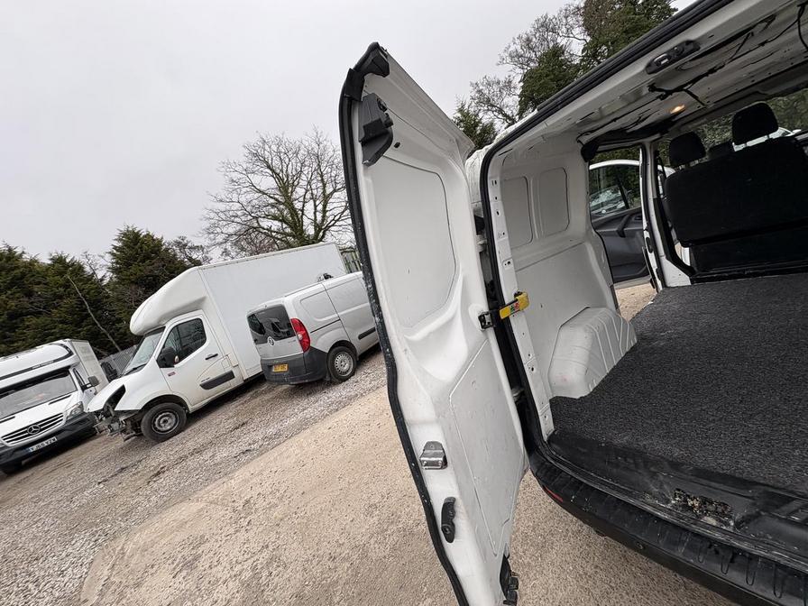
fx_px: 327
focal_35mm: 14
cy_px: 303
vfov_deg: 85.7
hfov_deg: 102.1
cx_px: 404
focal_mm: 2.22
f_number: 2.2
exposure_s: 1/537
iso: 40
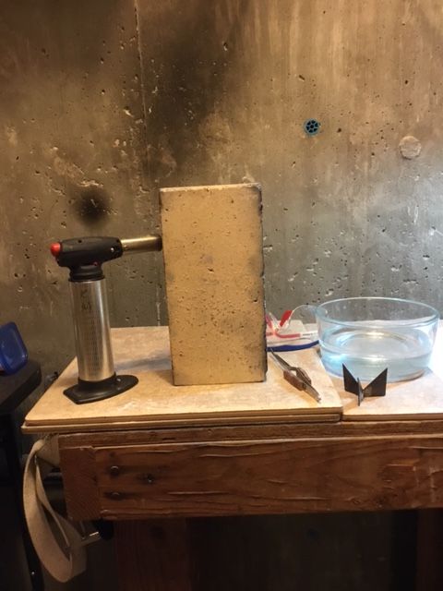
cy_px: 296
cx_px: 222
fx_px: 529
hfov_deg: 45.4
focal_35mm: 31
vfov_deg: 58.4
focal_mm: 3.3
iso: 125
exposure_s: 1/30
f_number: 2.4
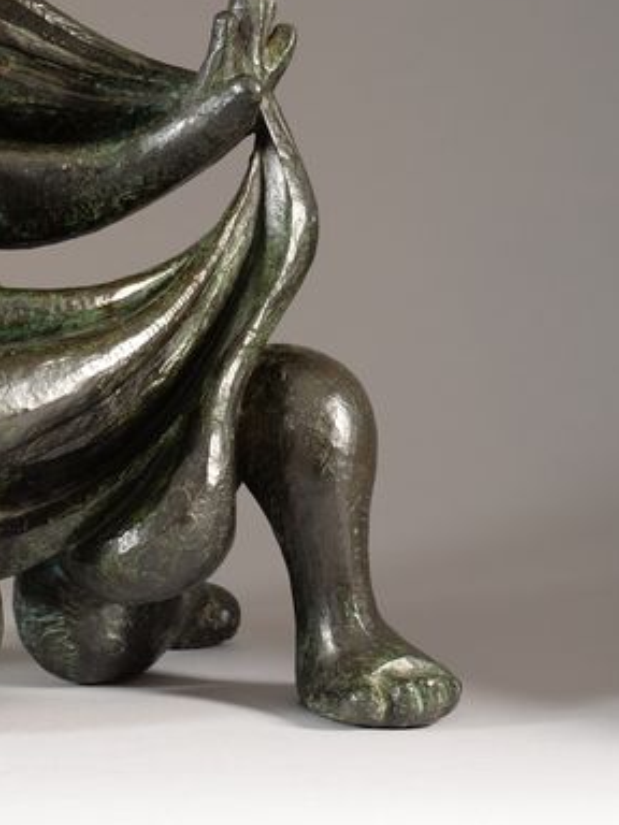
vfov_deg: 13.2
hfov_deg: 9.8
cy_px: 333
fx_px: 3576
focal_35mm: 150
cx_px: -5
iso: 200
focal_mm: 85
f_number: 13
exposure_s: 1/125
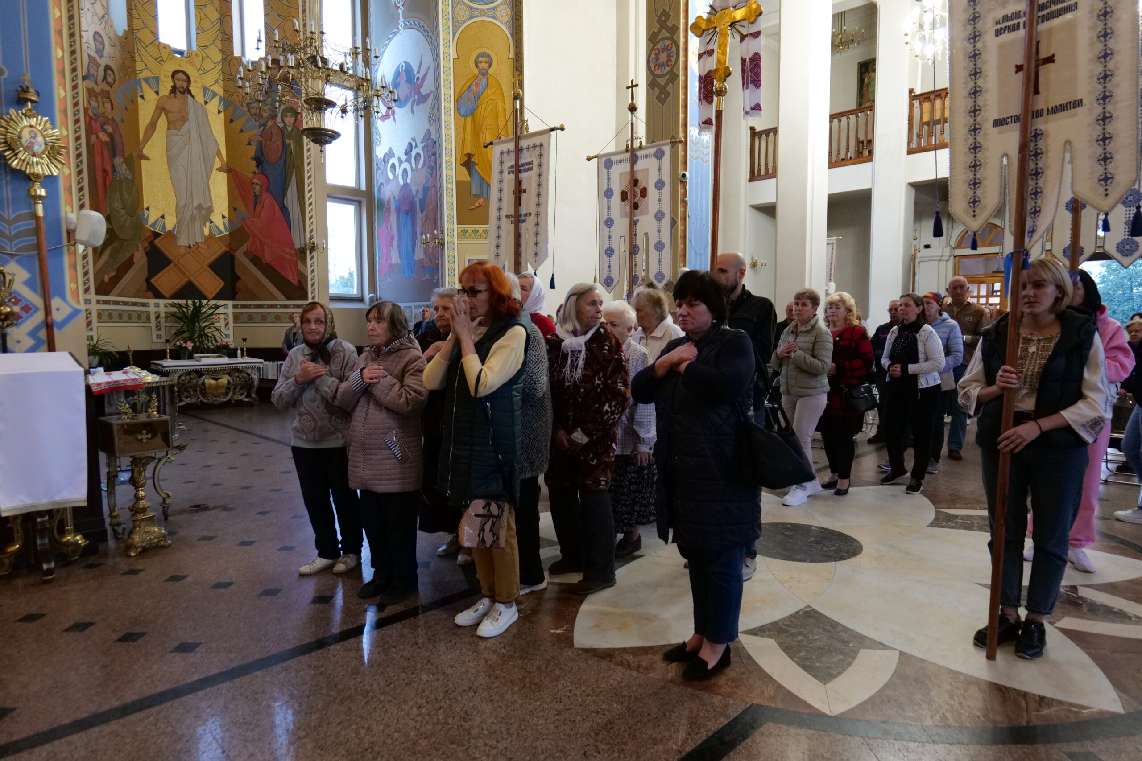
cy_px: 380
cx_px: 571
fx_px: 634
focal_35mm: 20
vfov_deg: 61.9
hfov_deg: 84.0
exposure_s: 1/60
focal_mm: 20
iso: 6400
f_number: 3.5
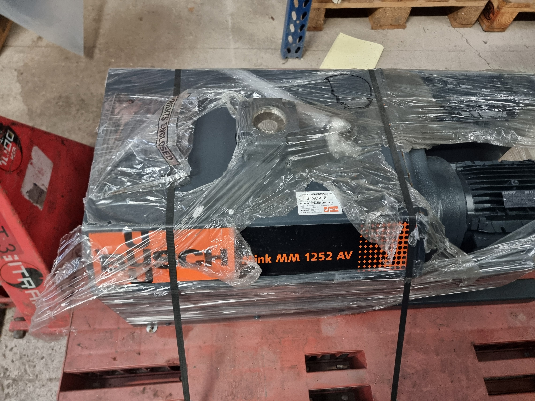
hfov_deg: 71.6
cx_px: 268
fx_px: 371
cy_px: 200
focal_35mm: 24
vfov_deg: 56.8
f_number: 1.8
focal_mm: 6.7
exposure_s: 1/33
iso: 640
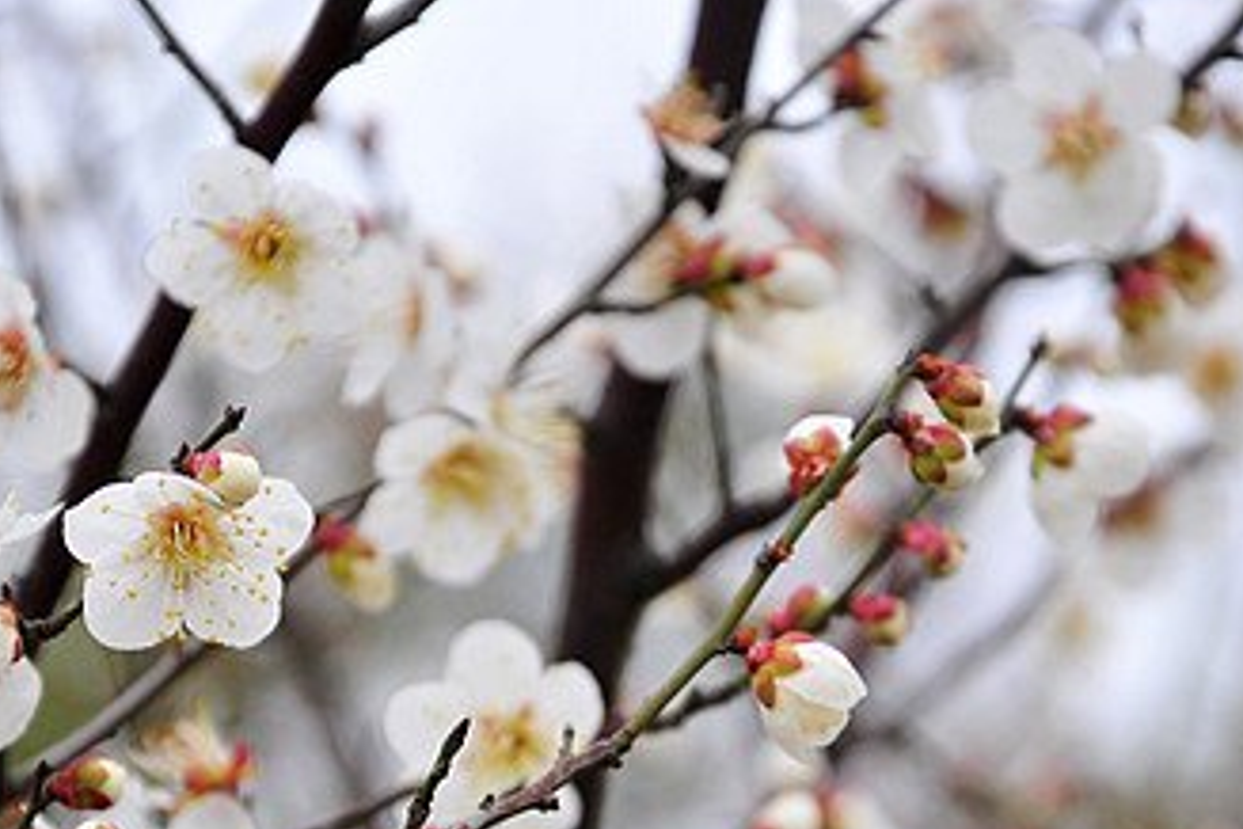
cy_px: 724
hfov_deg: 7.1
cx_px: 585
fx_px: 9975
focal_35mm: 289
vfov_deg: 4.8
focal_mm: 105
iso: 200
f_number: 5.6
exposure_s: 1/125
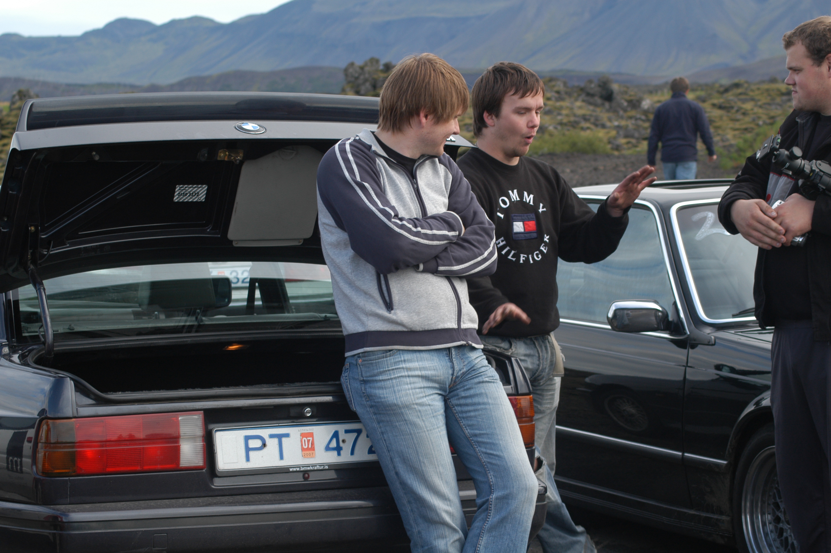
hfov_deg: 19.5
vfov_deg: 13.0
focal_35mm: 105
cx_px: 416
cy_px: 276
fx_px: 2422
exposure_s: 1/160
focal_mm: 70
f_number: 6.3
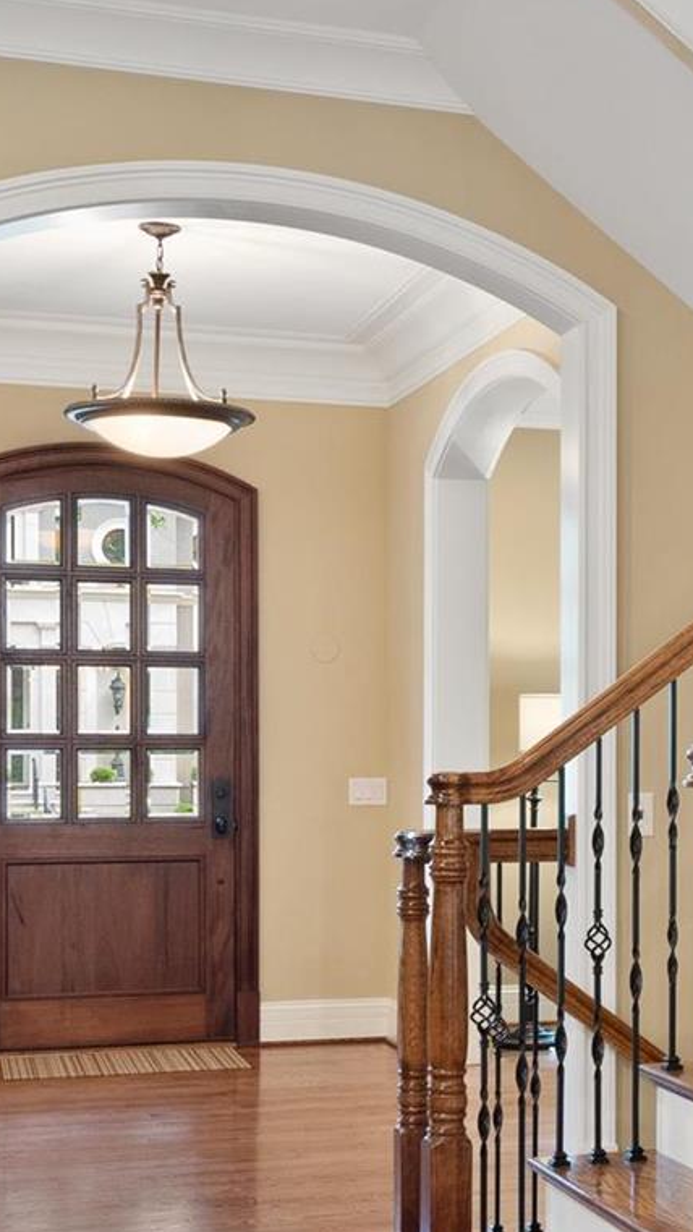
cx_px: 759
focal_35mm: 66
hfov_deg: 17.6
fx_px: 2156
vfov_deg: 31.8
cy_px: 768
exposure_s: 1/1.67
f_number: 7.1
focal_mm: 15
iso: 400
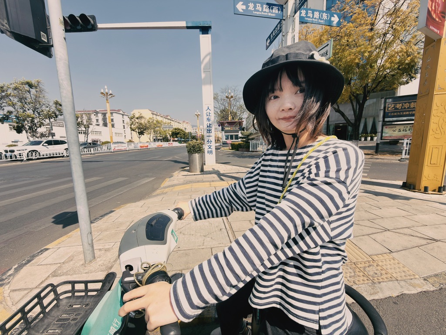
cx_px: 223
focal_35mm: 14
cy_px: 168
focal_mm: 2.22
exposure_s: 1/531
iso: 20
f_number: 2.2
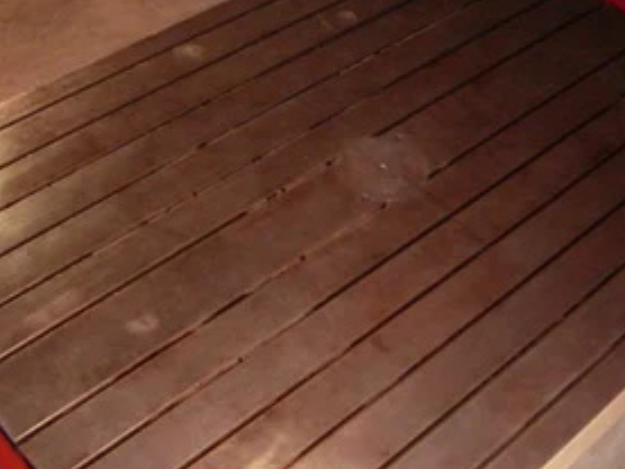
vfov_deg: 26.6
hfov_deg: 34.8
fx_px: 993
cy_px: 242
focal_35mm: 55
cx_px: 380
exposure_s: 1/45
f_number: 2.8
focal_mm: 6.3
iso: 240
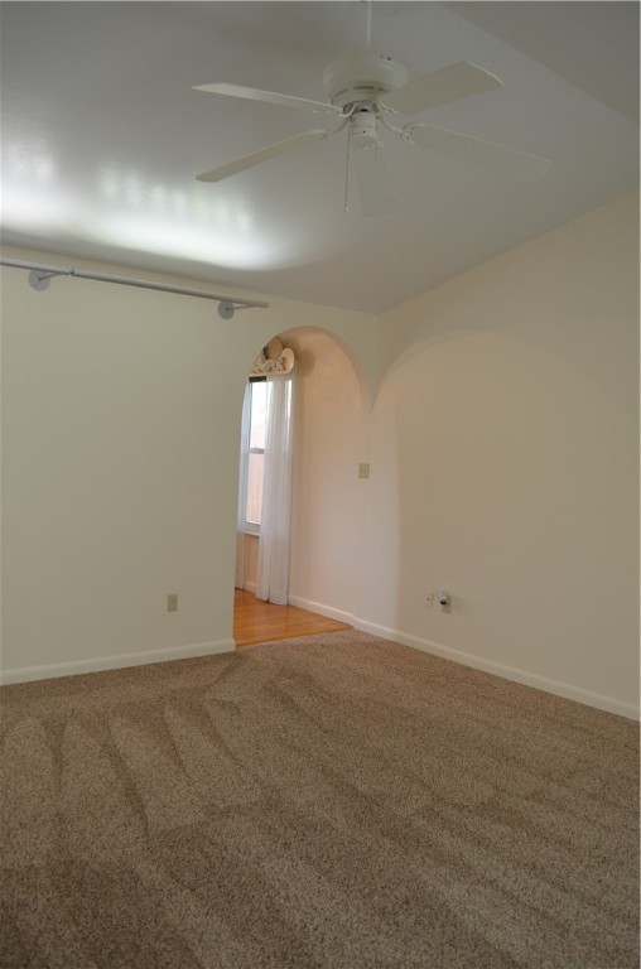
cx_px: 320
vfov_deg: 67.5
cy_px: 484
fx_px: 725
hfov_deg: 47.7
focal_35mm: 27
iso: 400
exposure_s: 1/60
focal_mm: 18
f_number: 4
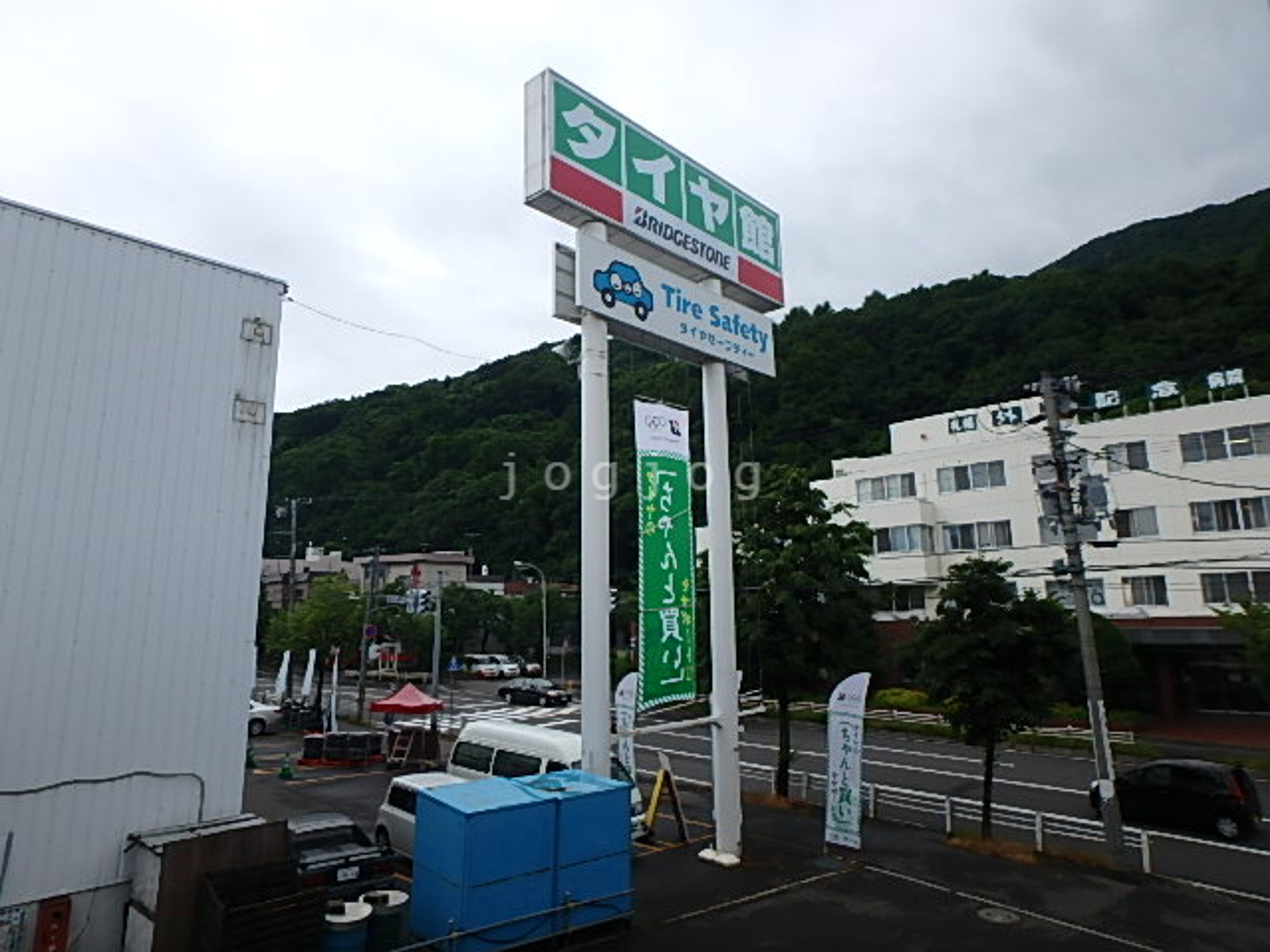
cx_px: 635
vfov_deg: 63.4
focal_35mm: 21
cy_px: 476
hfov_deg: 79.0
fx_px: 770
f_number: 3.5
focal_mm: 3.7
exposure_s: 1/500
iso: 125
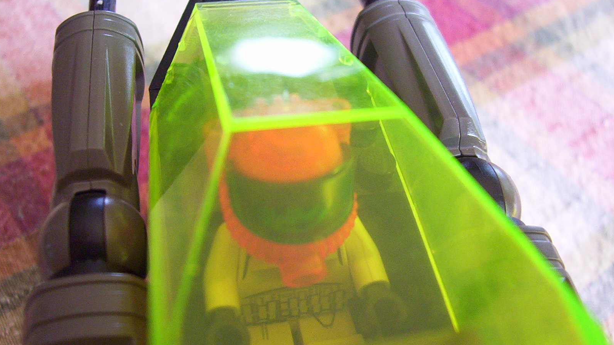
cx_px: 308
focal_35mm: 48
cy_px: 202
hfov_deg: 42.9
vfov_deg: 24.9
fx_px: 781
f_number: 2.73
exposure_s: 1/28.7
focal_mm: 5.77
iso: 200
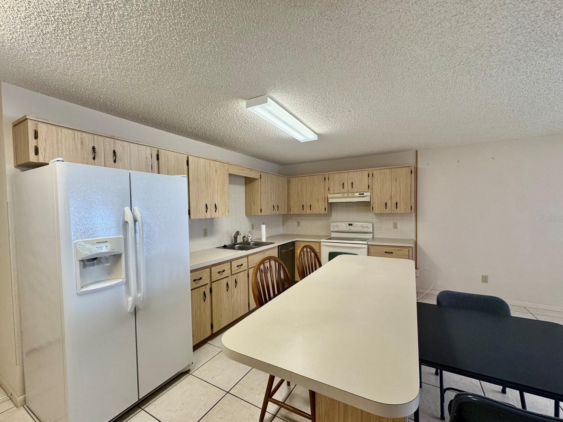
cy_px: 219
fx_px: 244
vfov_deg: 81.7
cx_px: 274
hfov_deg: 98.1
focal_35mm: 15
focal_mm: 2.22
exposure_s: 1/120
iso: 200
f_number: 2.2
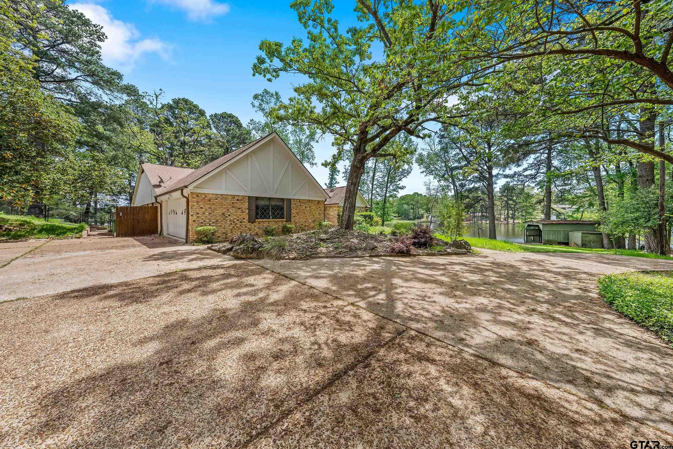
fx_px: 224
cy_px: 224
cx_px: 336
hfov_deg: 112.6
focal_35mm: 12
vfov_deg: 90.0
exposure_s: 1/800
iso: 800
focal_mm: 12
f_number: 8
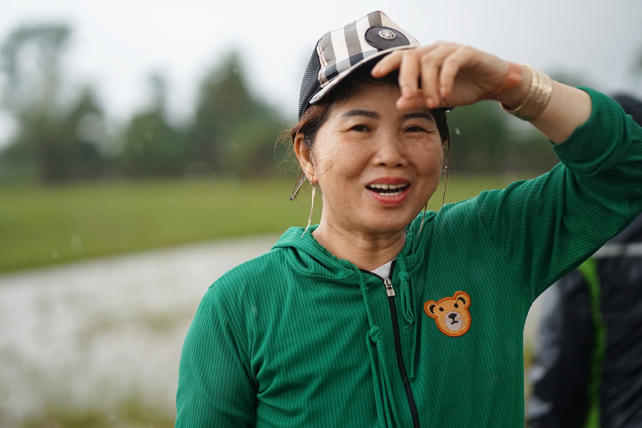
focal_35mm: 85
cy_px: 214
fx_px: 1516
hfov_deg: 23.9
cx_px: 321
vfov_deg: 16.1
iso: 1250
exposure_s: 1/1000
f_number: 2.5
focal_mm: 85
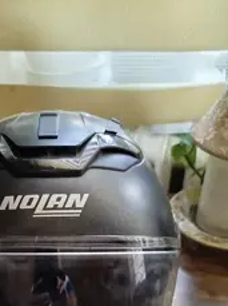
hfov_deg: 33.4
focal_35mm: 42
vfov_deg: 42.2
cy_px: 258
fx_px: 370
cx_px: 52
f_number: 1.7
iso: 400
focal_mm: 5.31
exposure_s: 1/17
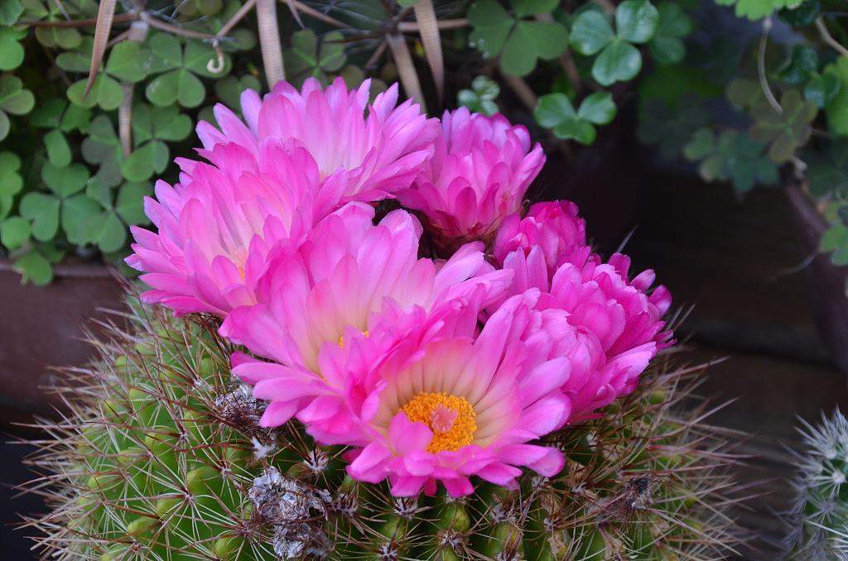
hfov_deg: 19.5
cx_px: 424
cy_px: 280
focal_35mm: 105
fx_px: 2468
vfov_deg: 13.0
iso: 640
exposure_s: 1/125
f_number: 11
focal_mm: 70
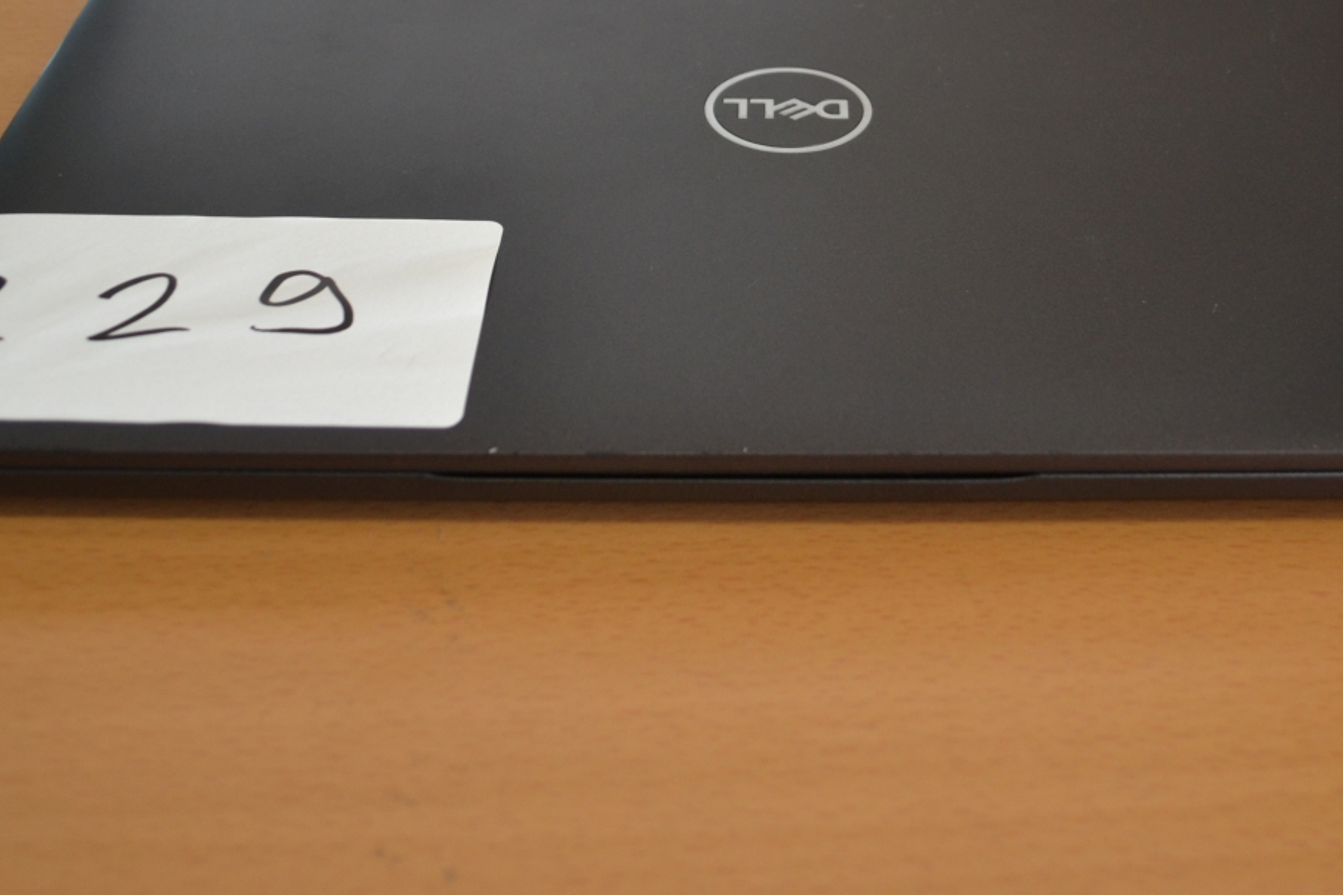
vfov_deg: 24.9
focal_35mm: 53
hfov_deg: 37.3
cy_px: 128
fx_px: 1977
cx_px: 852
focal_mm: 20
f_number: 3.8
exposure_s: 1/60
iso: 400
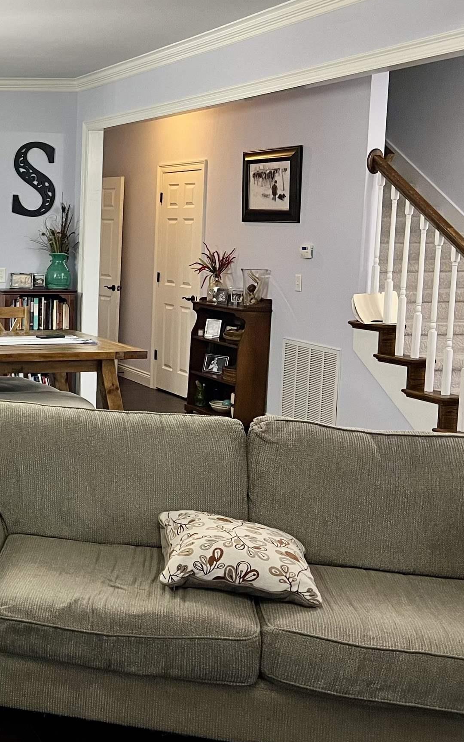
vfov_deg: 41.0
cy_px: 319
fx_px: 991
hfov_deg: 22.7
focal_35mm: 49
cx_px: -179
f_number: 1.5
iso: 160
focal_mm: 5.7
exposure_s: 1/60
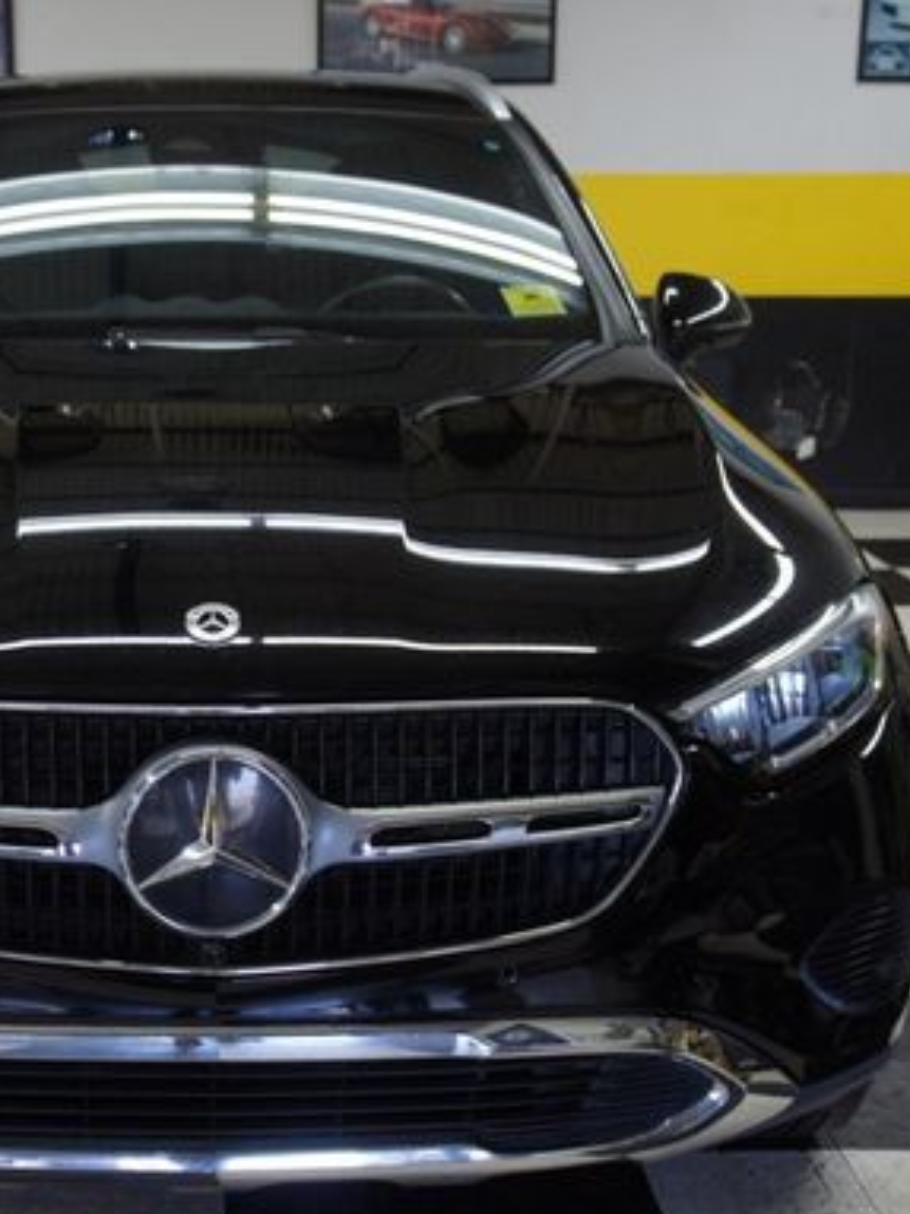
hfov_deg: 27.2
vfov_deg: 36.1
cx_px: 241
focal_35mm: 53
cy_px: 669
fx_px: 1859
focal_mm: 22
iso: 250
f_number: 4
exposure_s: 1/40
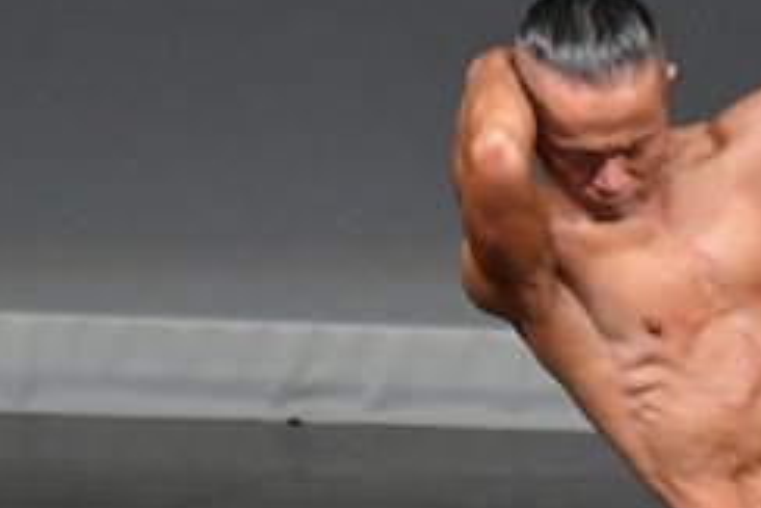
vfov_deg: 1.2
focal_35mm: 1189
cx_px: 947
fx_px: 25148
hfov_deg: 1.7
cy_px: 415
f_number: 5.6
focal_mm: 250
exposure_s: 1/400
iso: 4000
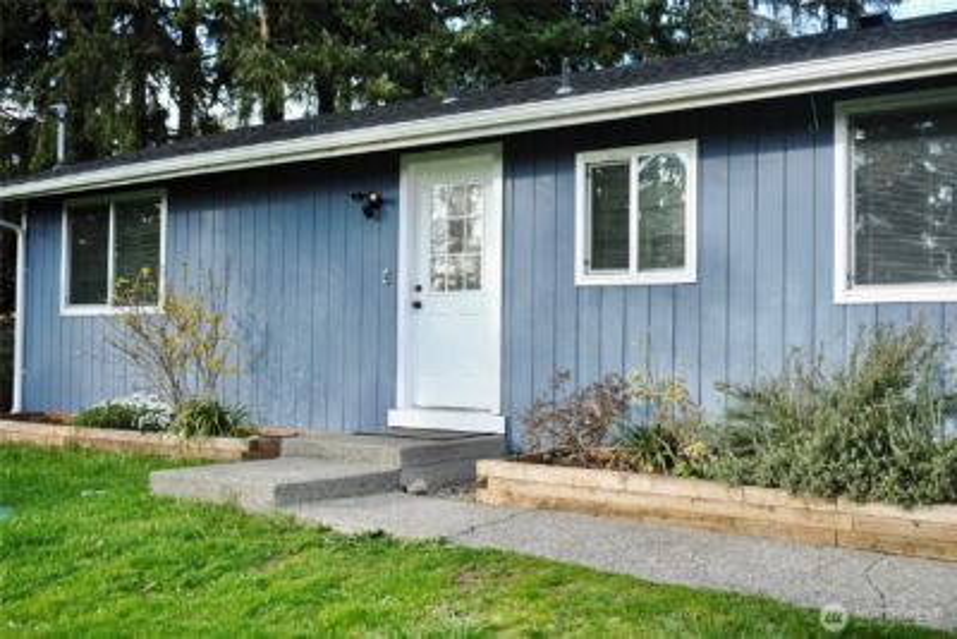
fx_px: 1090
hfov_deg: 47.4
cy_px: 320
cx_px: 478
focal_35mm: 41
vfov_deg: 32.7
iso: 160
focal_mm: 27
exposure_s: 1/280
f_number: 2.8
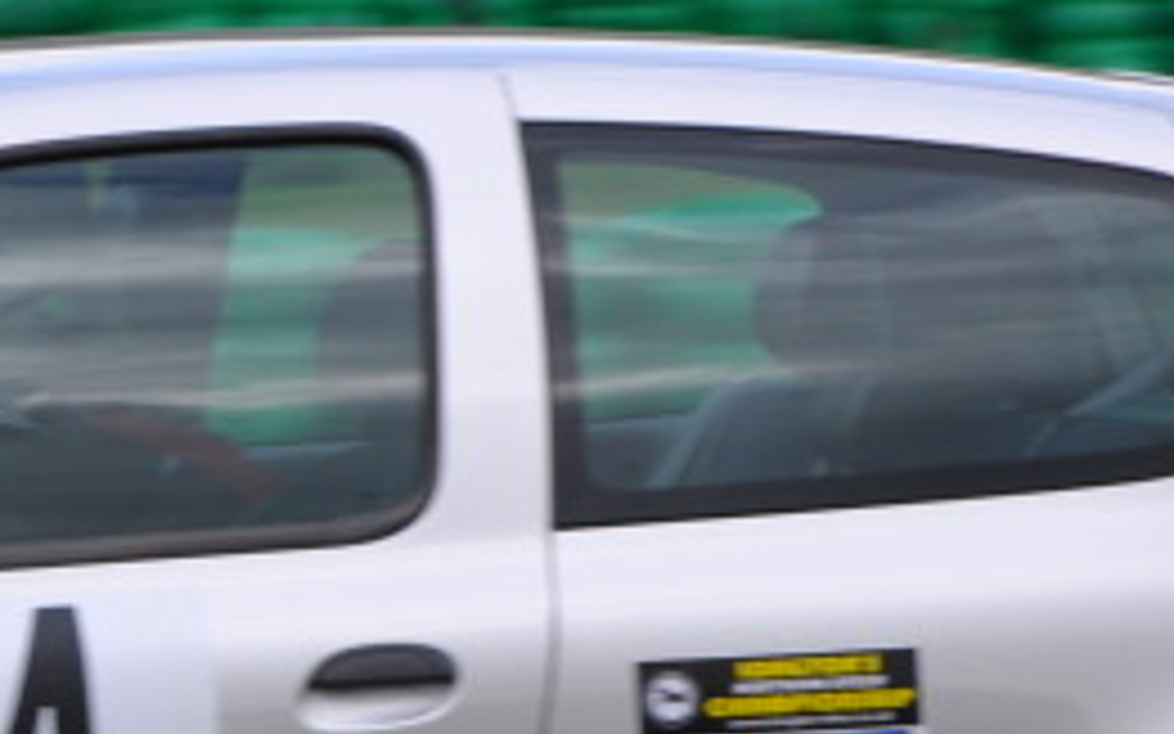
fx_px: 20089
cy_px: 536
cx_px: -166
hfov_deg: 3.3
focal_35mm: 628
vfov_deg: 2.1
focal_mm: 105
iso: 200
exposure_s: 1/320
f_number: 9
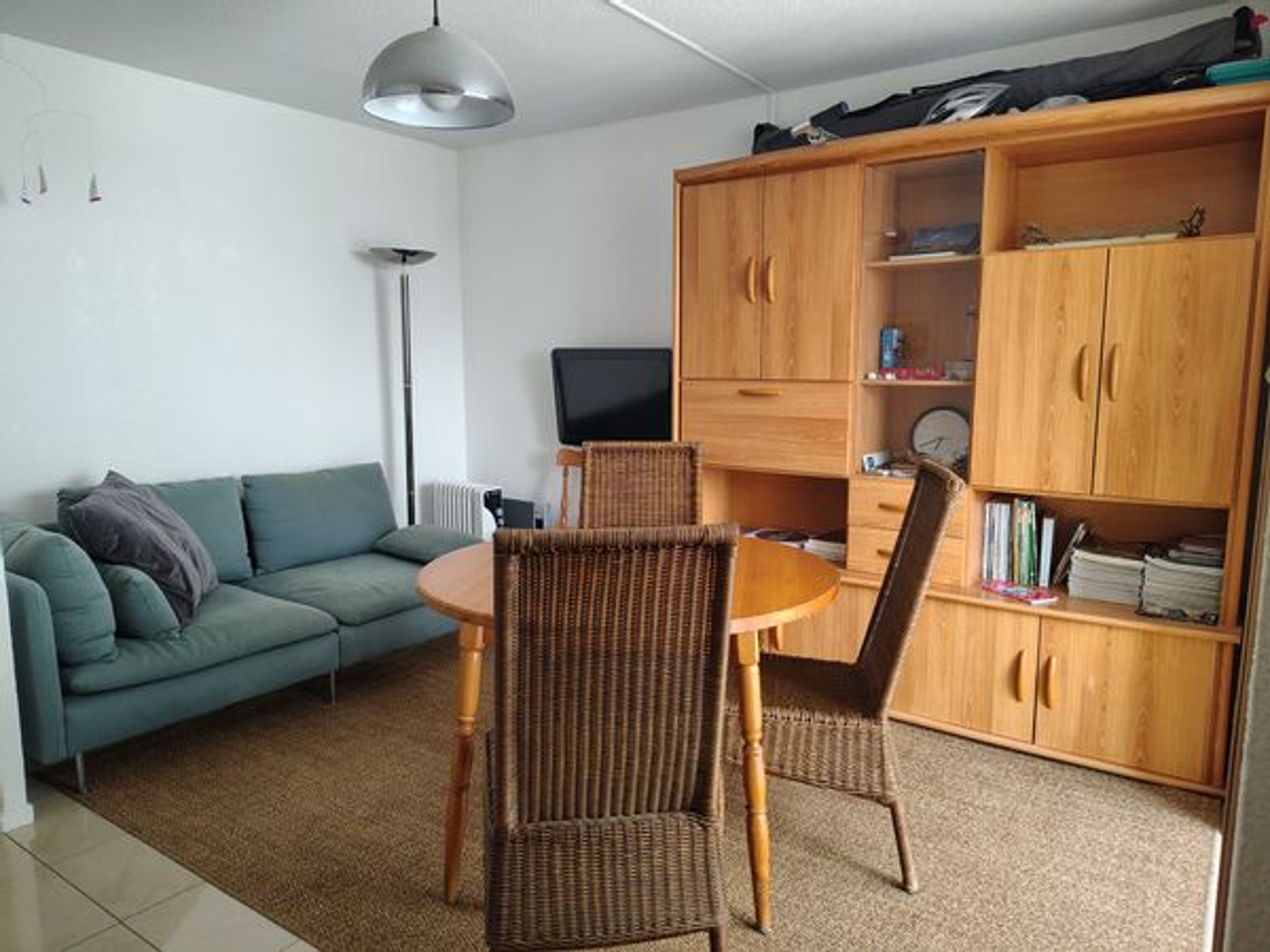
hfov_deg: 71.6
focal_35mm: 24
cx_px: 635
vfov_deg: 56.8
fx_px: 881
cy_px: 476
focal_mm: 5.56
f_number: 1.8
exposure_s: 1/50
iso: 670
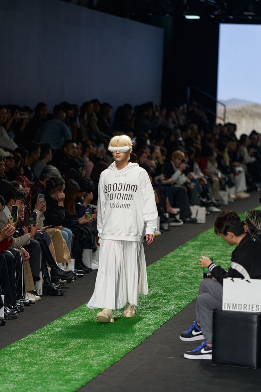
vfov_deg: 13.2
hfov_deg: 8.9
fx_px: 1685
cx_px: 130
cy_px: 196
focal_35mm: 155
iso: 320
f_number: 2.8
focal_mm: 155
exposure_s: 1/100
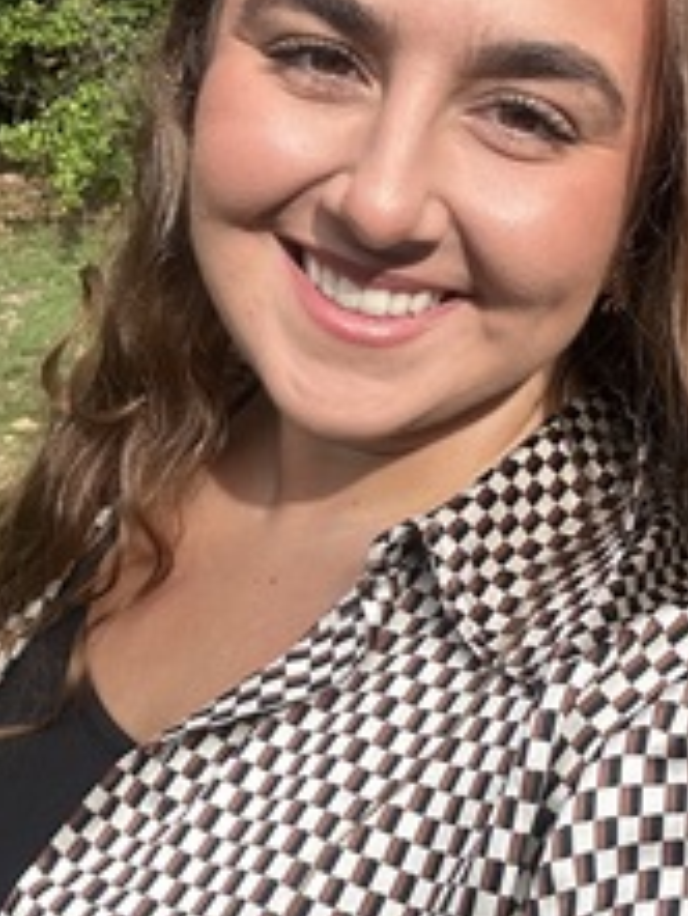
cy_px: 456
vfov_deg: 36.8
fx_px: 1377
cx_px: 429
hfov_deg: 28.0
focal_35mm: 52
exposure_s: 1/1038
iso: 25
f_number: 1.9
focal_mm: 2.69
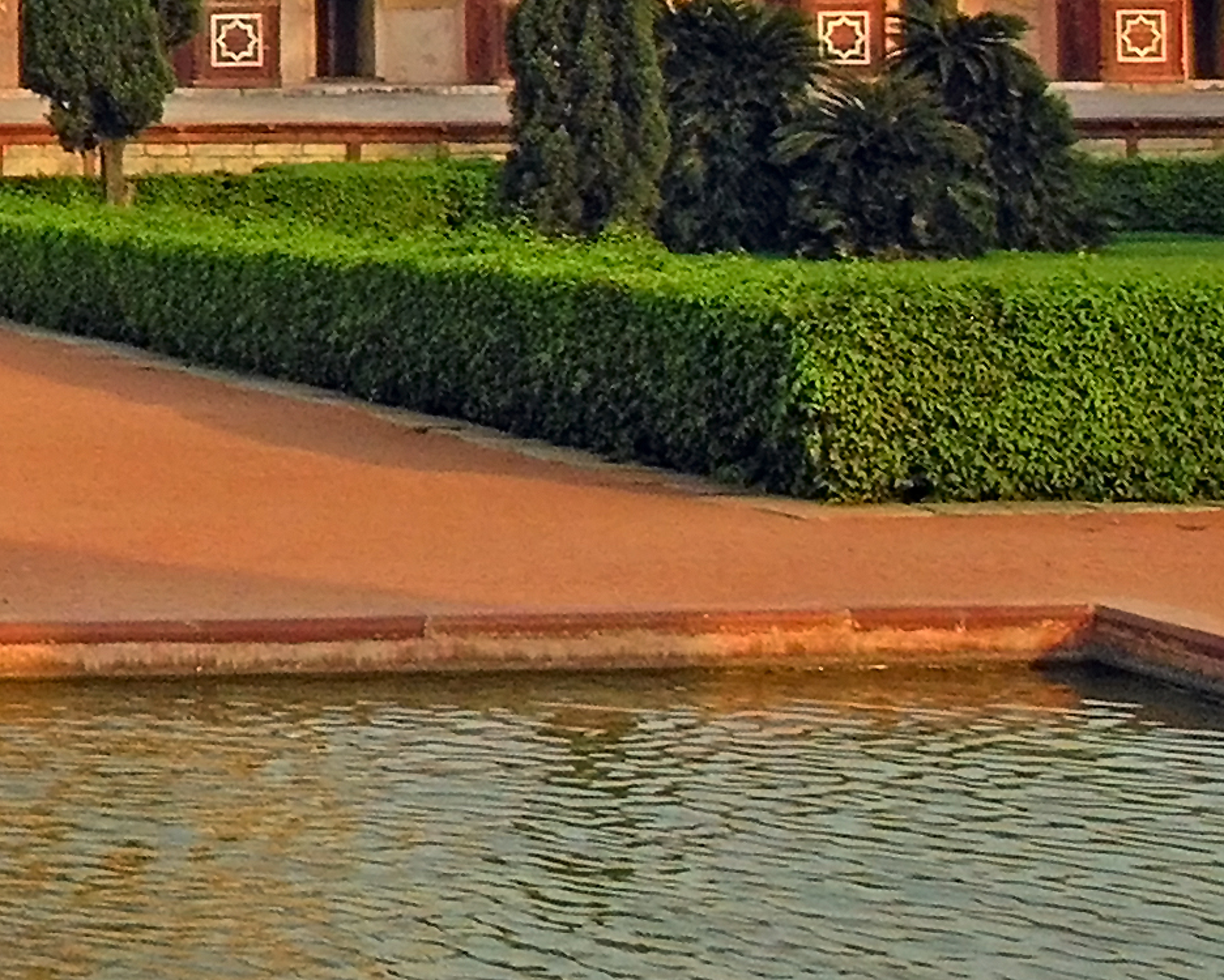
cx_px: -850
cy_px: -258
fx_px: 4348
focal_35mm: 120
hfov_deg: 14.4
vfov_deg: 12.5
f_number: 5.6
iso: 100
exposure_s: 1/174
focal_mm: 8.9
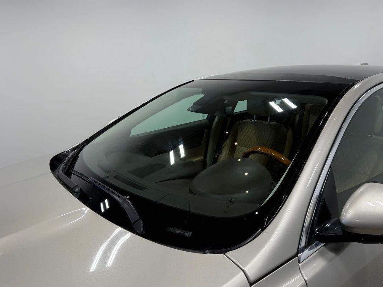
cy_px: 137
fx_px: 299
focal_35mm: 27
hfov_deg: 65.2
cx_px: 210
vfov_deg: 51.4
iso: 80
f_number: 1.78
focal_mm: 6.76
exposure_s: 1/353
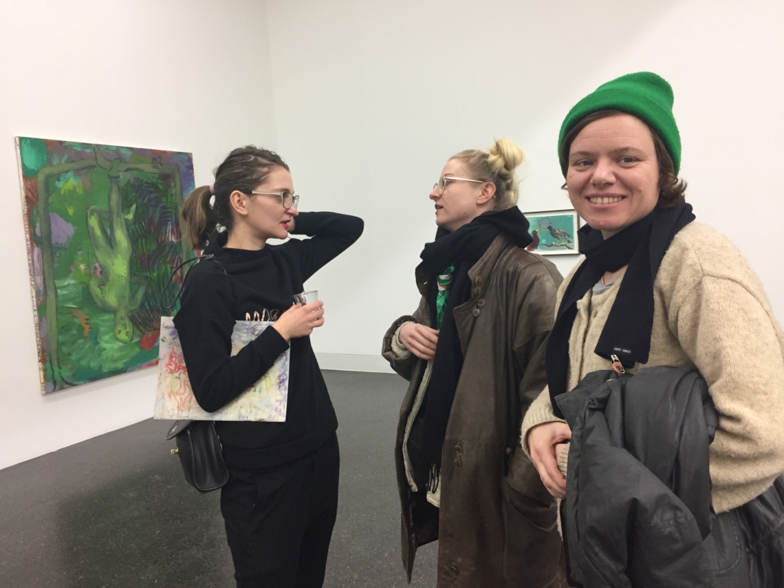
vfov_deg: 48.2
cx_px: 392
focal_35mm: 29
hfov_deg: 61.7
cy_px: 294
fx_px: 657
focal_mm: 4.15
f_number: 2.2
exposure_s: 1/33
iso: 80
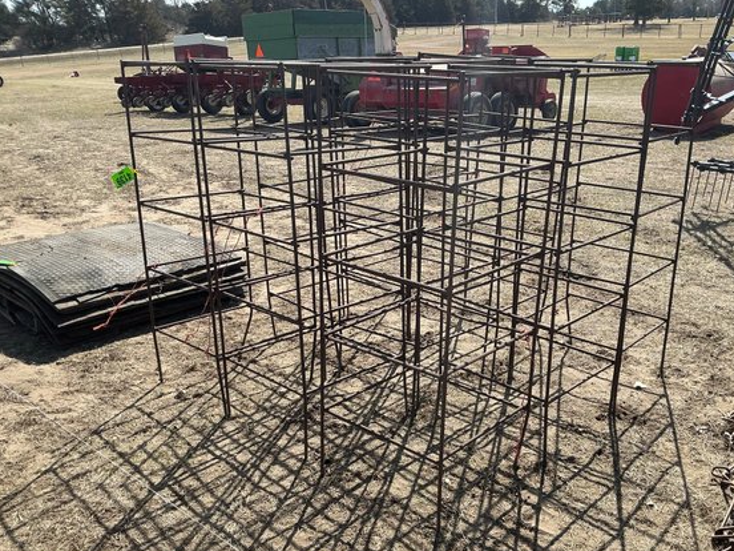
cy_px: 307
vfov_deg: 44.1
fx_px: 679
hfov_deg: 56.6
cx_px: 417
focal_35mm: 32
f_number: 1.8
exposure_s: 1/1311
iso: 25
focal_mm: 3
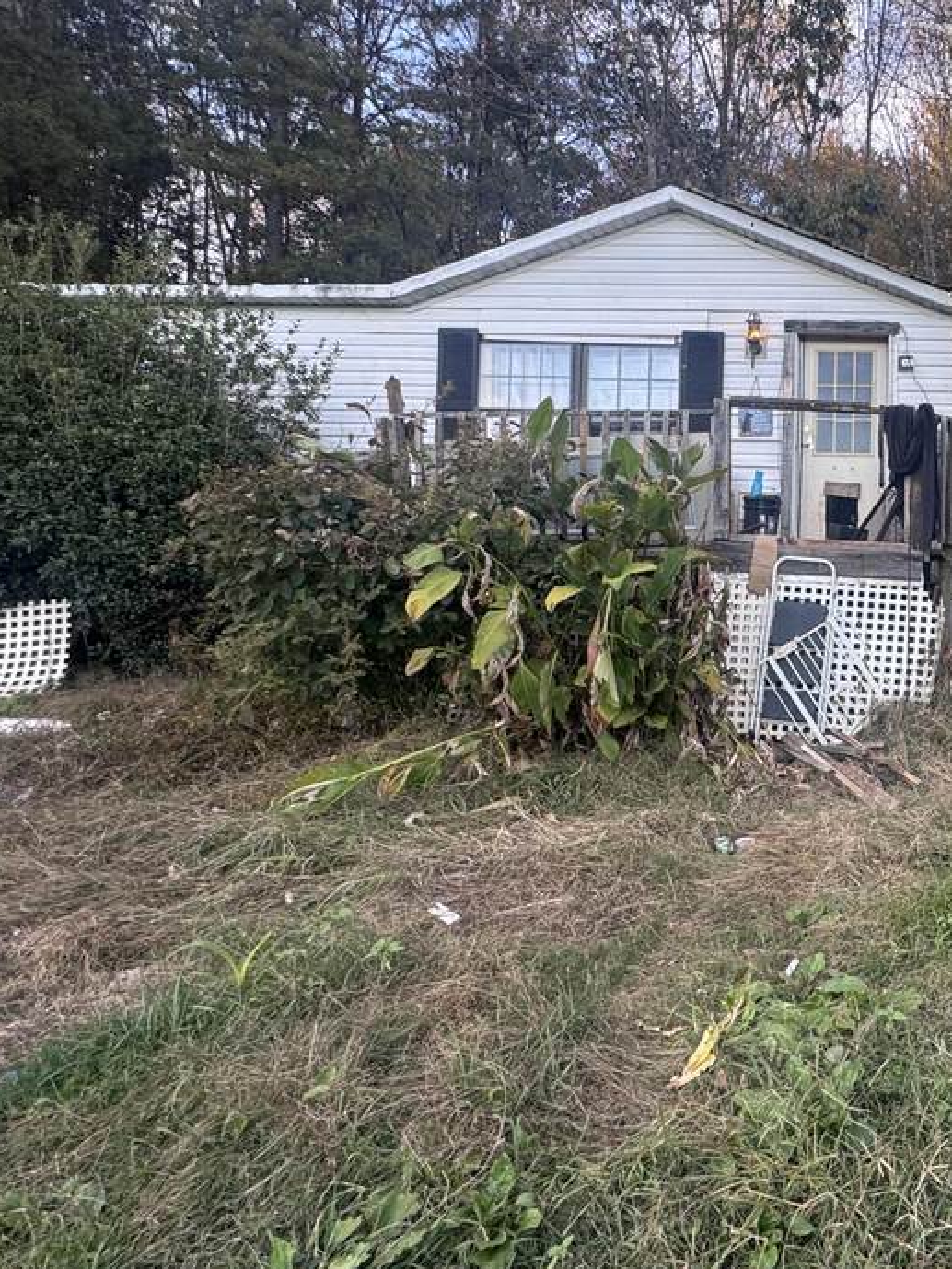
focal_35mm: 26
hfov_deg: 46.4
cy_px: 617
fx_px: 953
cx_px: 904
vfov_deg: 67.3
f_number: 2.2
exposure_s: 1/119
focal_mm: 2.22
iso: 40
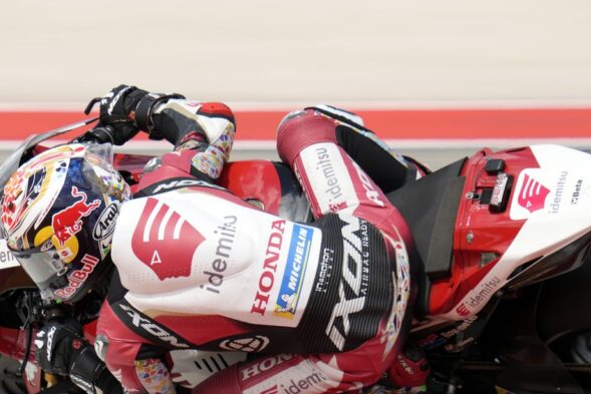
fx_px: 11612
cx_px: 290
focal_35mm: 707
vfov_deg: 1.9
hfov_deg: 2.9
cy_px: 278
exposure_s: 1/320
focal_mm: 406.7
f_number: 8
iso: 100
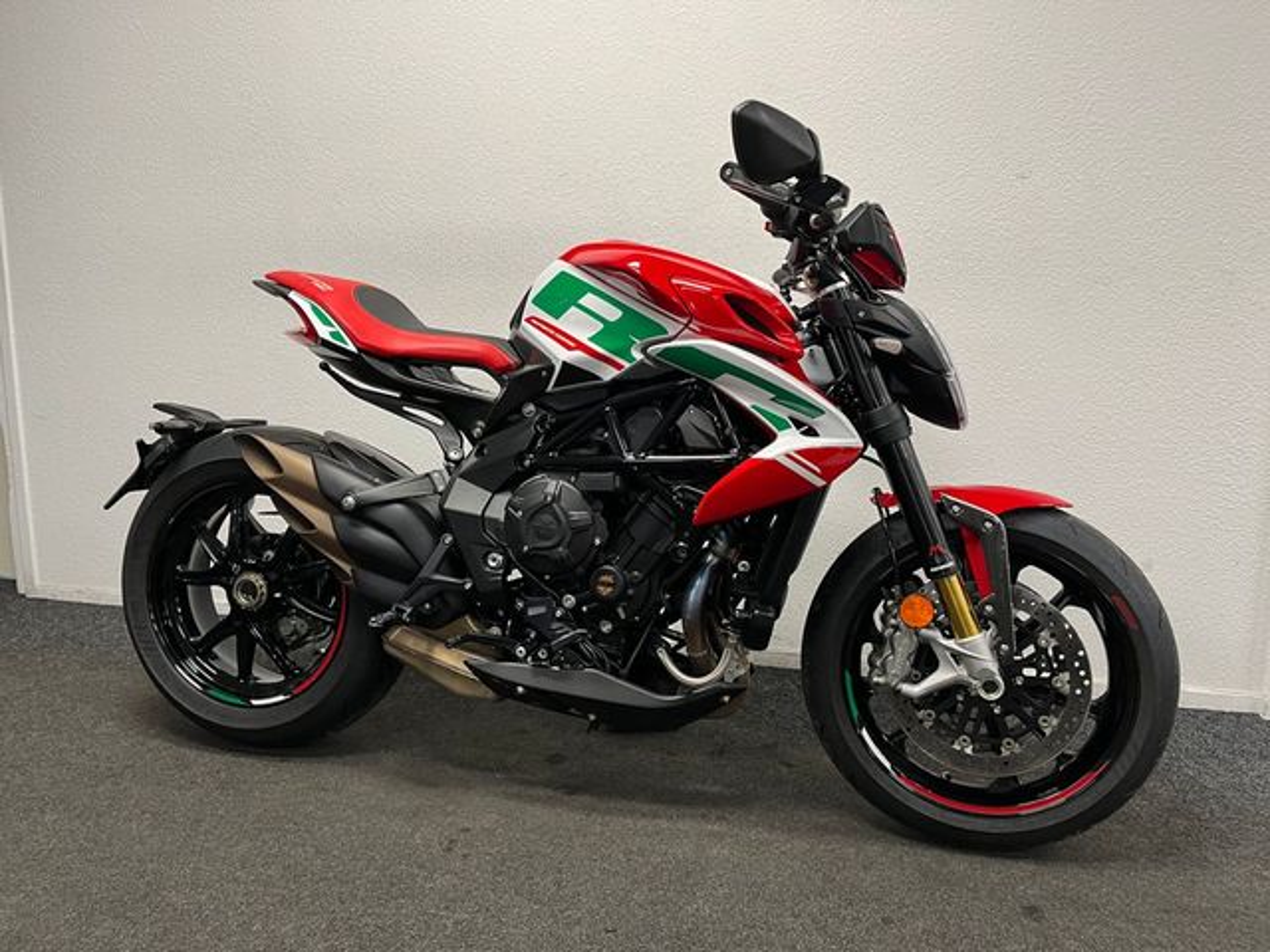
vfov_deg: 53.1
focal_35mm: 26
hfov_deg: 67.3
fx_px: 954
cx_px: 635
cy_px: 476
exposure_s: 1/50
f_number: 1.6
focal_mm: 5.1
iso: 80
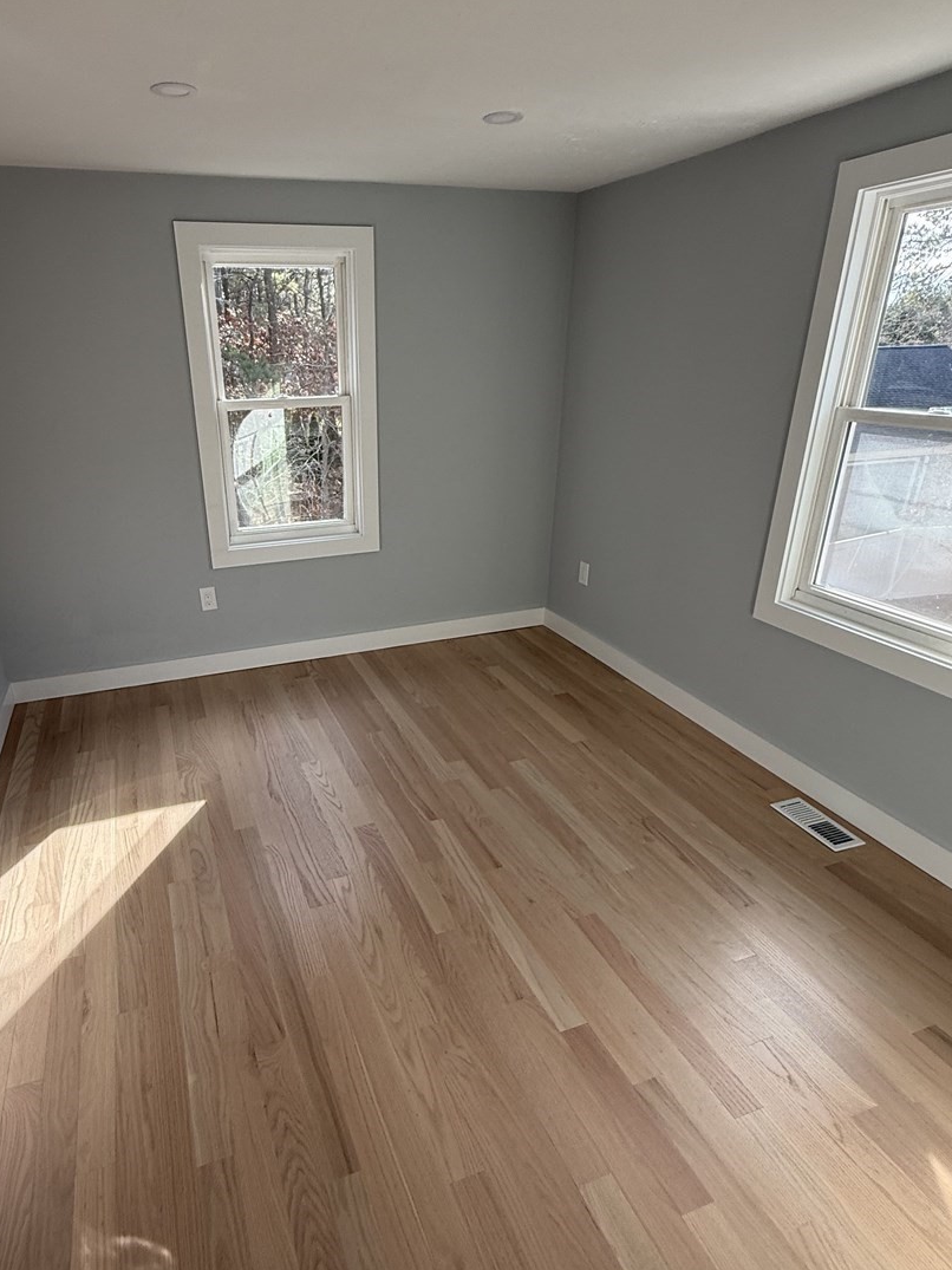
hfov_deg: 65.4
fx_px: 734
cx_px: 385
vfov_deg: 81.7
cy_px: 657
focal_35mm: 20
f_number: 2.2
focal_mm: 2.22
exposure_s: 1/155
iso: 64
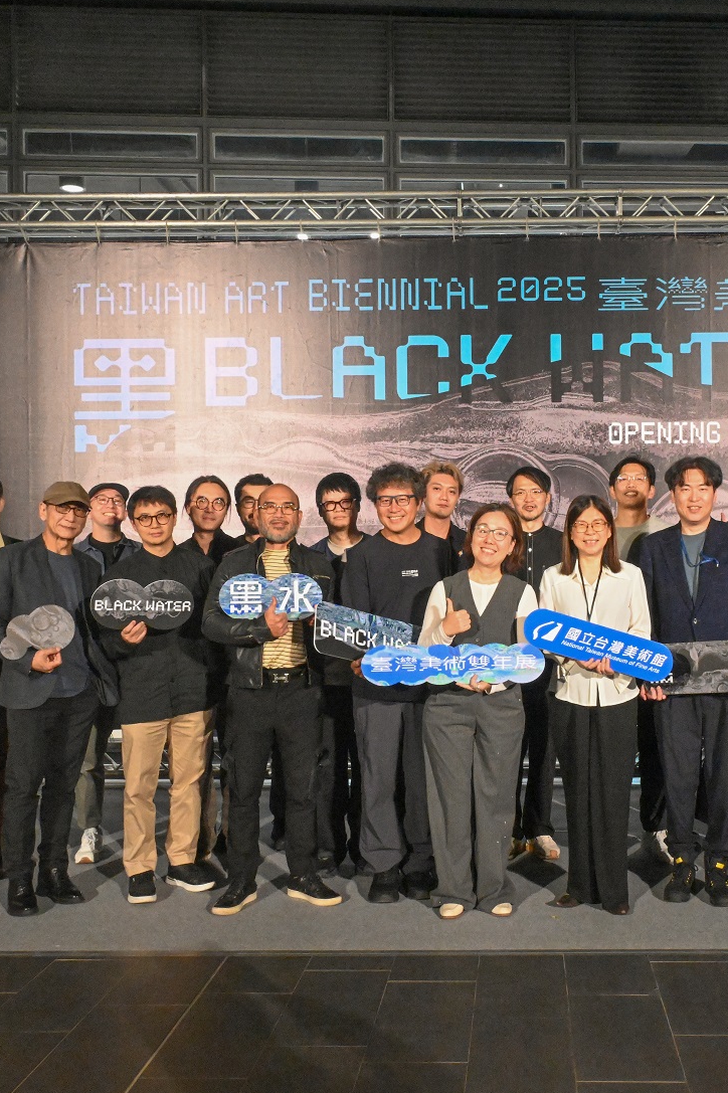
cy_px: 551
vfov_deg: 50.7
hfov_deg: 34.6
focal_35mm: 38
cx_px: 506
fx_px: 1153
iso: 12800
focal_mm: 25
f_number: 22
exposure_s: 1/25
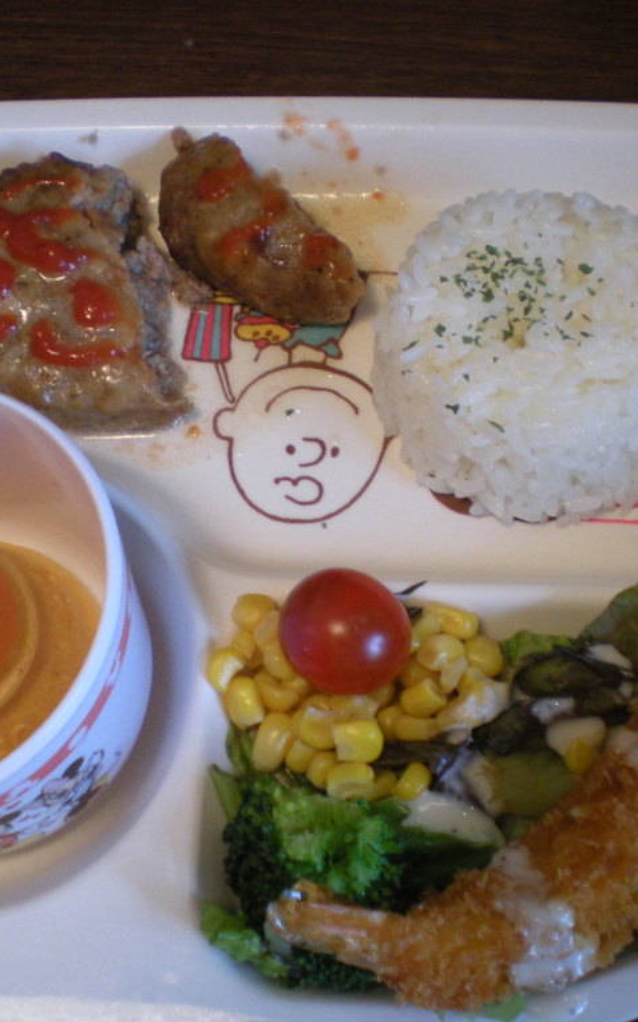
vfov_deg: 37.5
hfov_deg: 23.9
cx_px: 281
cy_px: 512
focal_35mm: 54
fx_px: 1503
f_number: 3.1
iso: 200
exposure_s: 1/42
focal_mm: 6.3
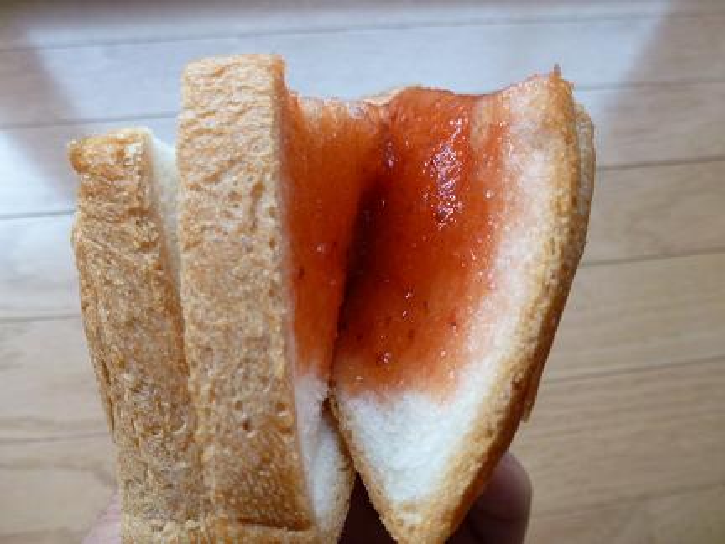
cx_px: 362
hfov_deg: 71.6
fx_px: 503
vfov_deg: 56.8
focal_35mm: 24
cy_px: 272
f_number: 3.3
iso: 200
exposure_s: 1/60
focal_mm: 4.3
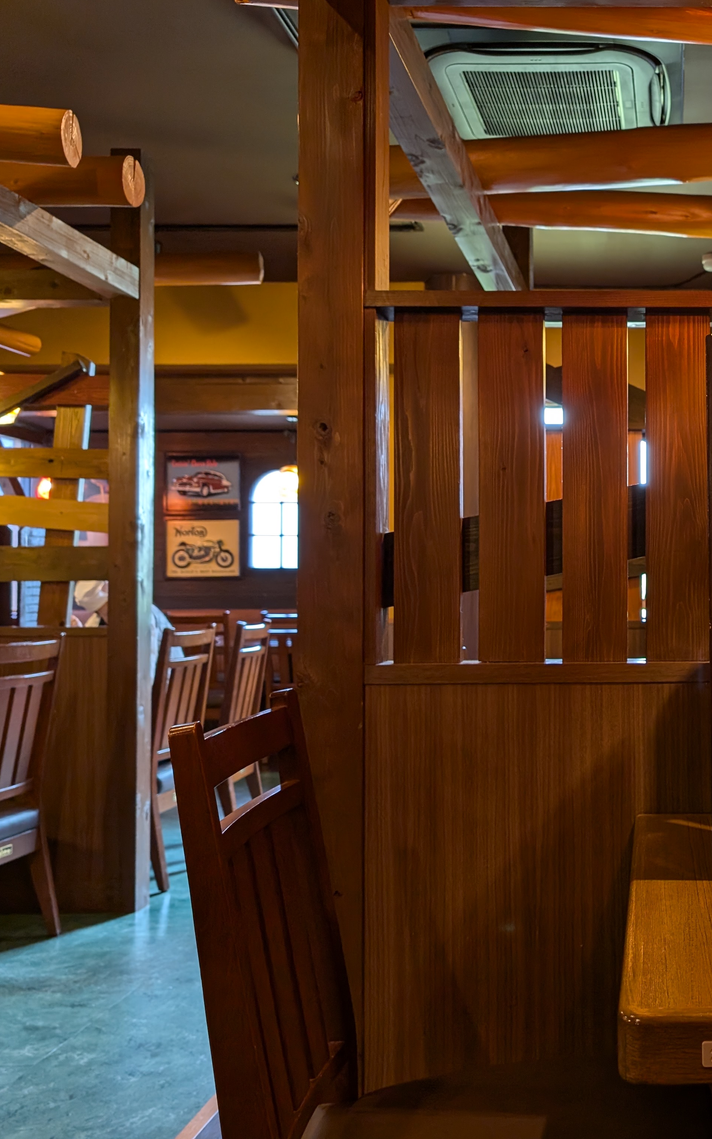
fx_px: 1055
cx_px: 667
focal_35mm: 34
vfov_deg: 56.7
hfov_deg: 34.7
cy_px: 569
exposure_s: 1/40
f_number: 1.68
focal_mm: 6.9
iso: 87
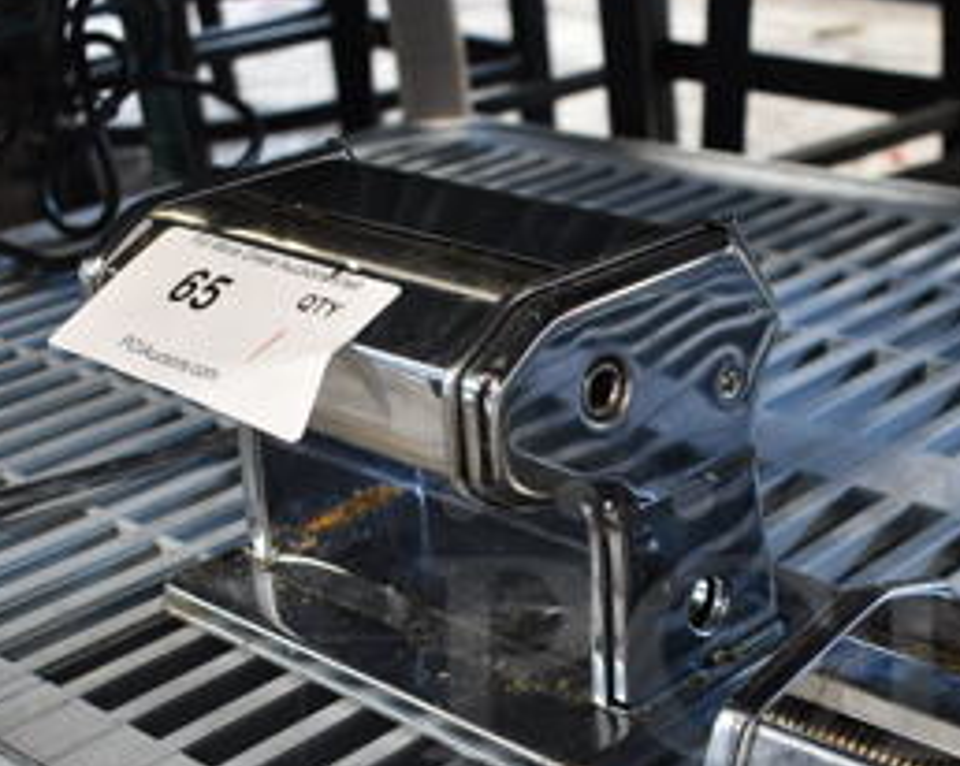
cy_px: 651
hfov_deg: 31.0
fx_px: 1703
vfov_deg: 24.8
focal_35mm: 60
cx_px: 692
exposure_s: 1/30
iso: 900
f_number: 3.5
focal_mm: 18
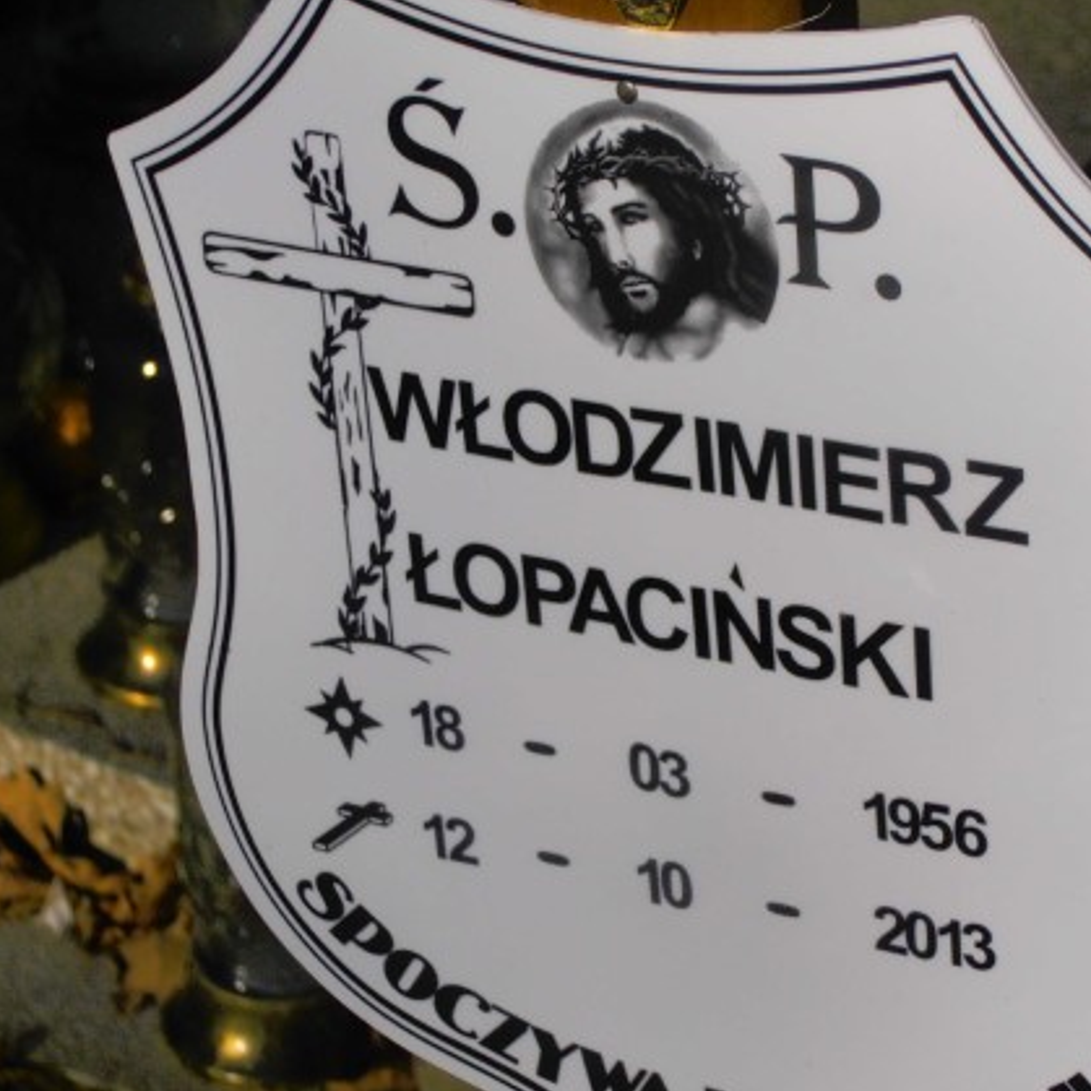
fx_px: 5349
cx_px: 700
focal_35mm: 150
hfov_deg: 11.6
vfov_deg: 11.6
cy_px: 594
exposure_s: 1/1000
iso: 80
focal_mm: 19.64
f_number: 5.5
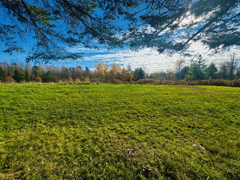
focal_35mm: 14
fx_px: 97
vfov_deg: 85.7
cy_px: 90
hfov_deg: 102.1
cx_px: 120
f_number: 2.2
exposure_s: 1/2584
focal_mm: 2.22
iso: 50
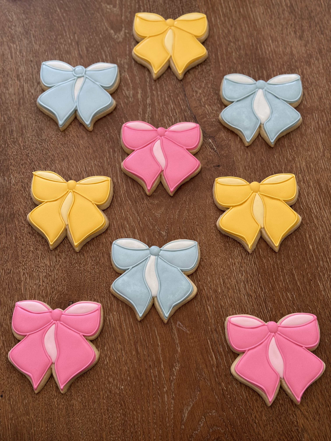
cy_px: 220
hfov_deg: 30.3
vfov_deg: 39.7
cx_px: 166
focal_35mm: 48
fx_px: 612
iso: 50
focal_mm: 6.76
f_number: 1.78
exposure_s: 1/121
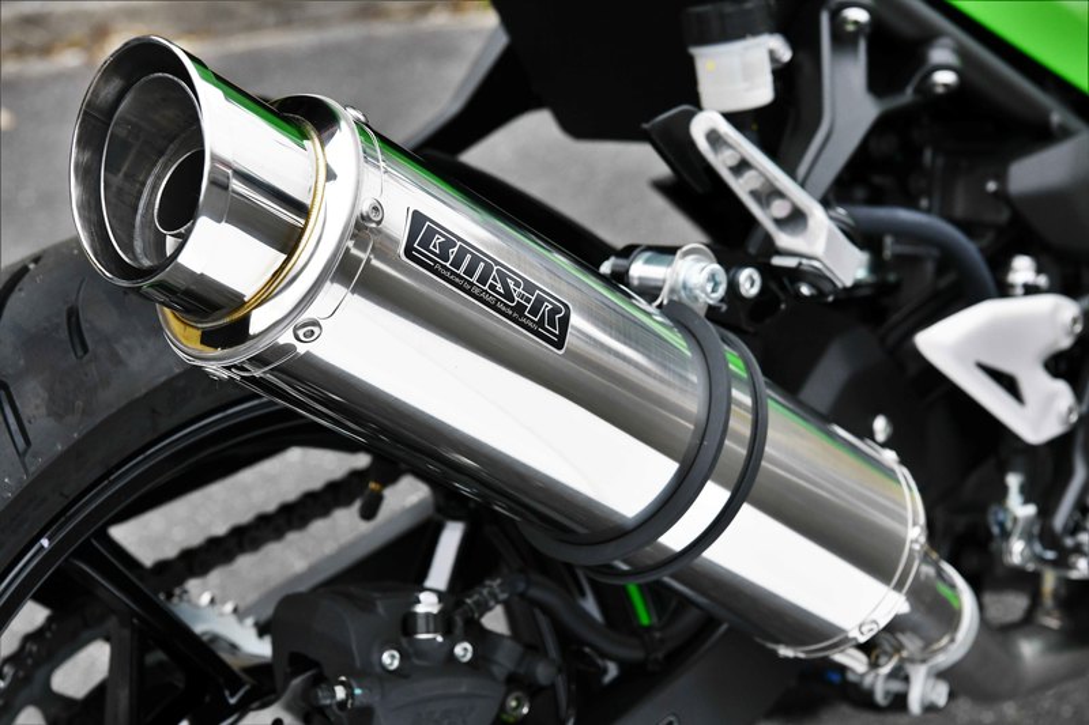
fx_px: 2117
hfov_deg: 28.8
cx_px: 544
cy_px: 362
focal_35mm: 70
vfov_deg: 19.4
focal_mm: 70
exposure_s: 1/1600
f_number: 9
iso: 2500
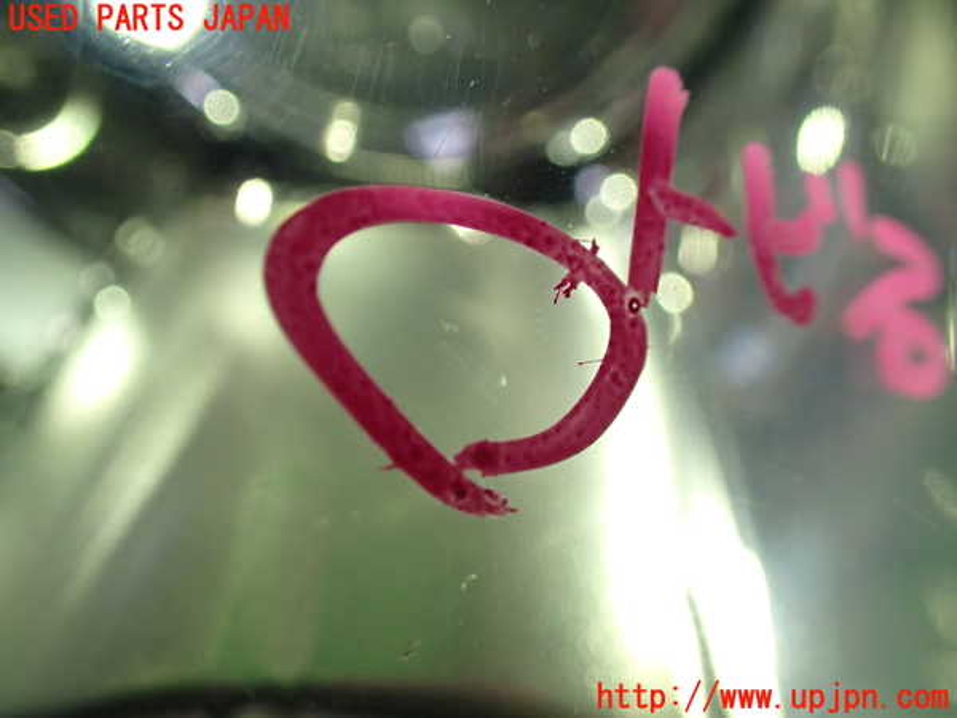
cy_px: 359
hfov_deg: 60.0
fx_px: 829
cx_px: 478
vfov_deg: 46.8
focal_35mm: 30
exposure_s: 1/125
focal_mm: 5.4
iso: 400
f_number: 2.3
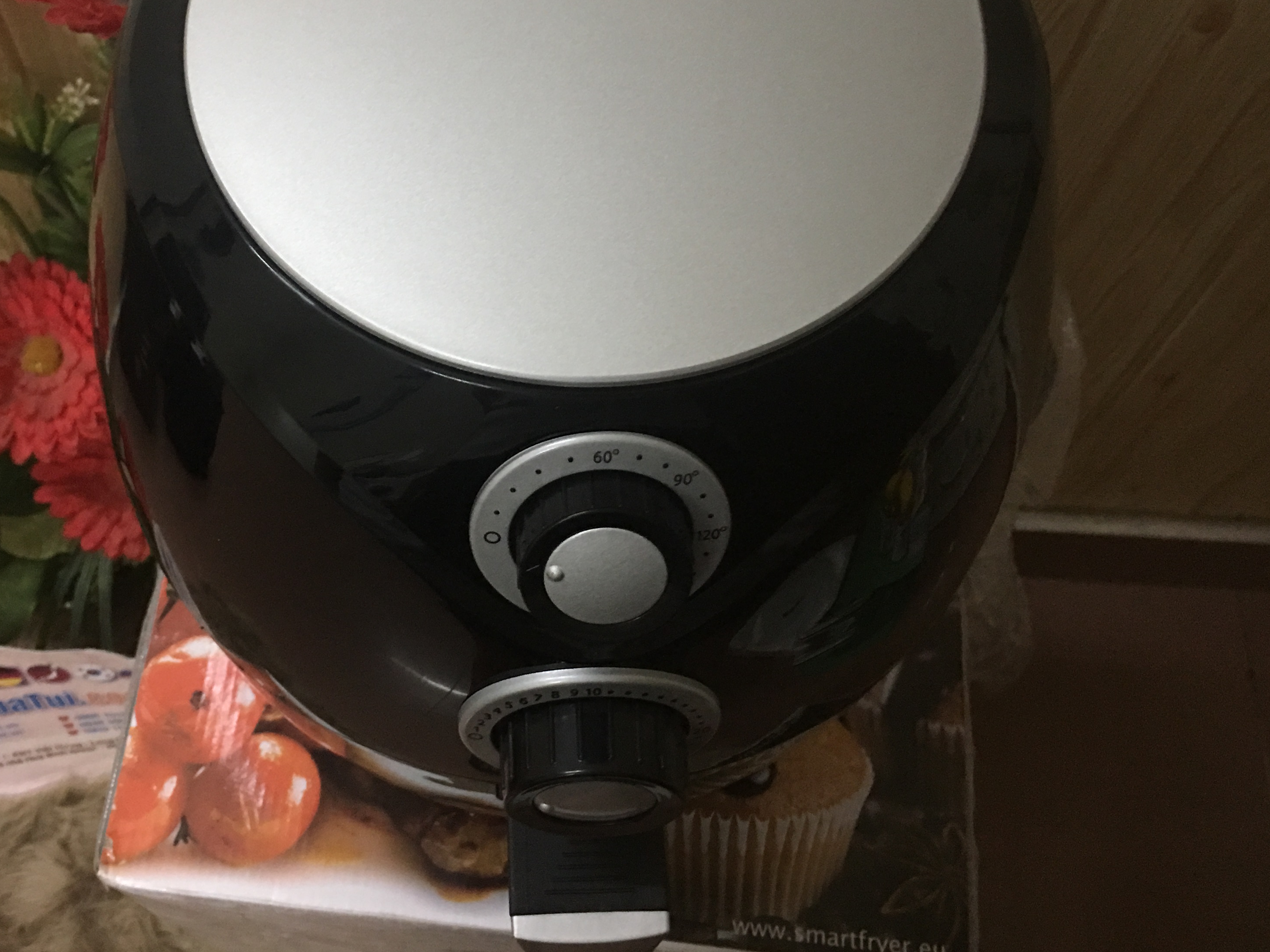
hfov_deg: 46.5
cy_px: 381
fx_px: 1467
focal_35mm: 40
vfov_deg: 35.8
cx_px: 503
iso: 100
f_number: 2.2
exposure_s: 1/10
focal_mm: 4.15
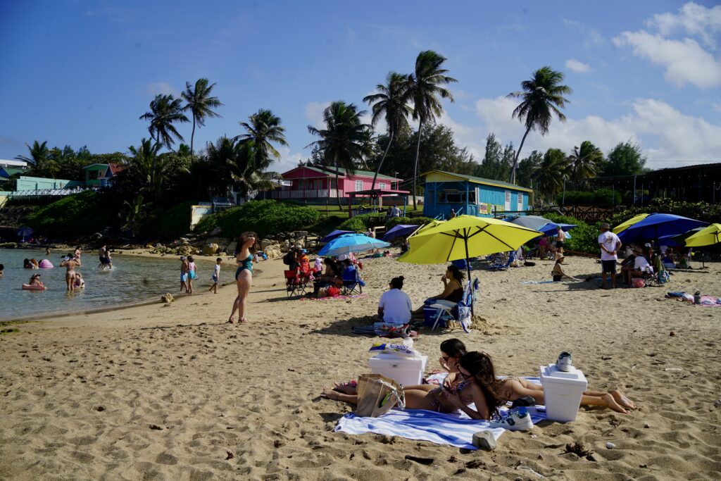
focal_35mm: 35
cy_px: 240
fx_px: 701
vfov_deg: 37.9
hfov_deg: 54.4
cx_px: 360
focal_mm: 35
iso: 100
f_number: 10
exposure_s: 1/250
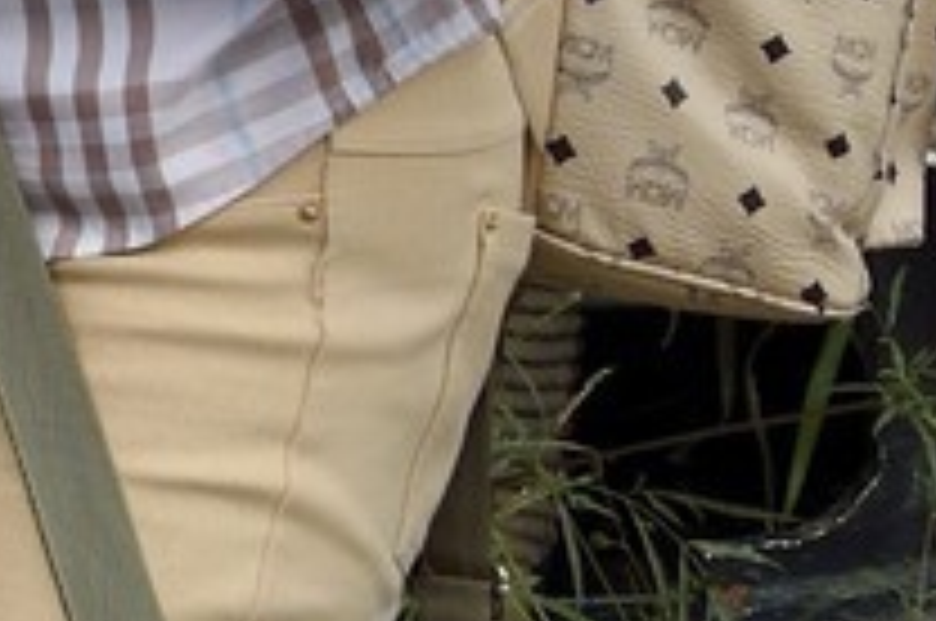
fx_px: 4803
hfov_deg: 9.0
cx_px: -1904
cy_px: -1053
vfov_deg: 6.8
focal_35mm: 185
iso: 400
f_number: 13
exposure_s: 1/160
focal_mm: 24
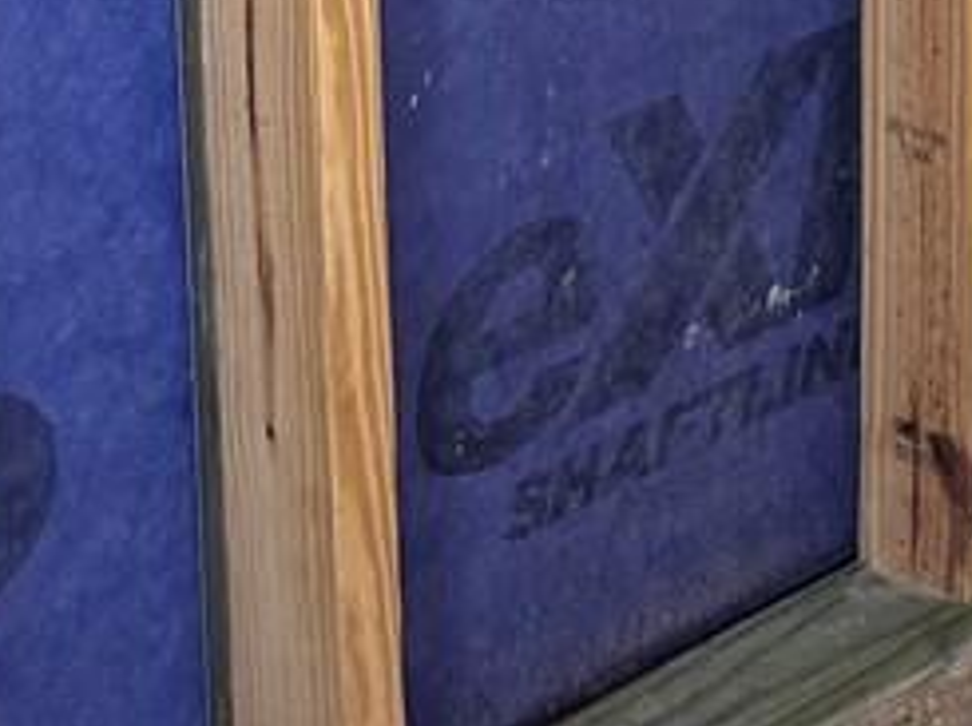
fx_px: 4402
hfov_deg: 11.2
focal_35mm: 157
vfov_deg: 8.2
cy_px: -1333
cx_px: 2039
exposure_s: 1/121
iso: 200
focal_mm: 6.76
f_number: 1.78
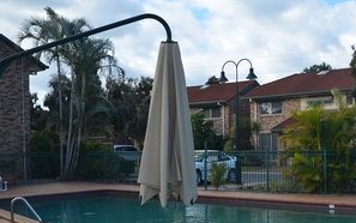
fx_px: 493
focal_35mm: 51
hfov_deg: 39.5
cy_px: 167
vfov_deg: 25.2
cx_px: 215
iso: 100
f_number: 6.3
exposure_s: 1/200
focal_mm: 21
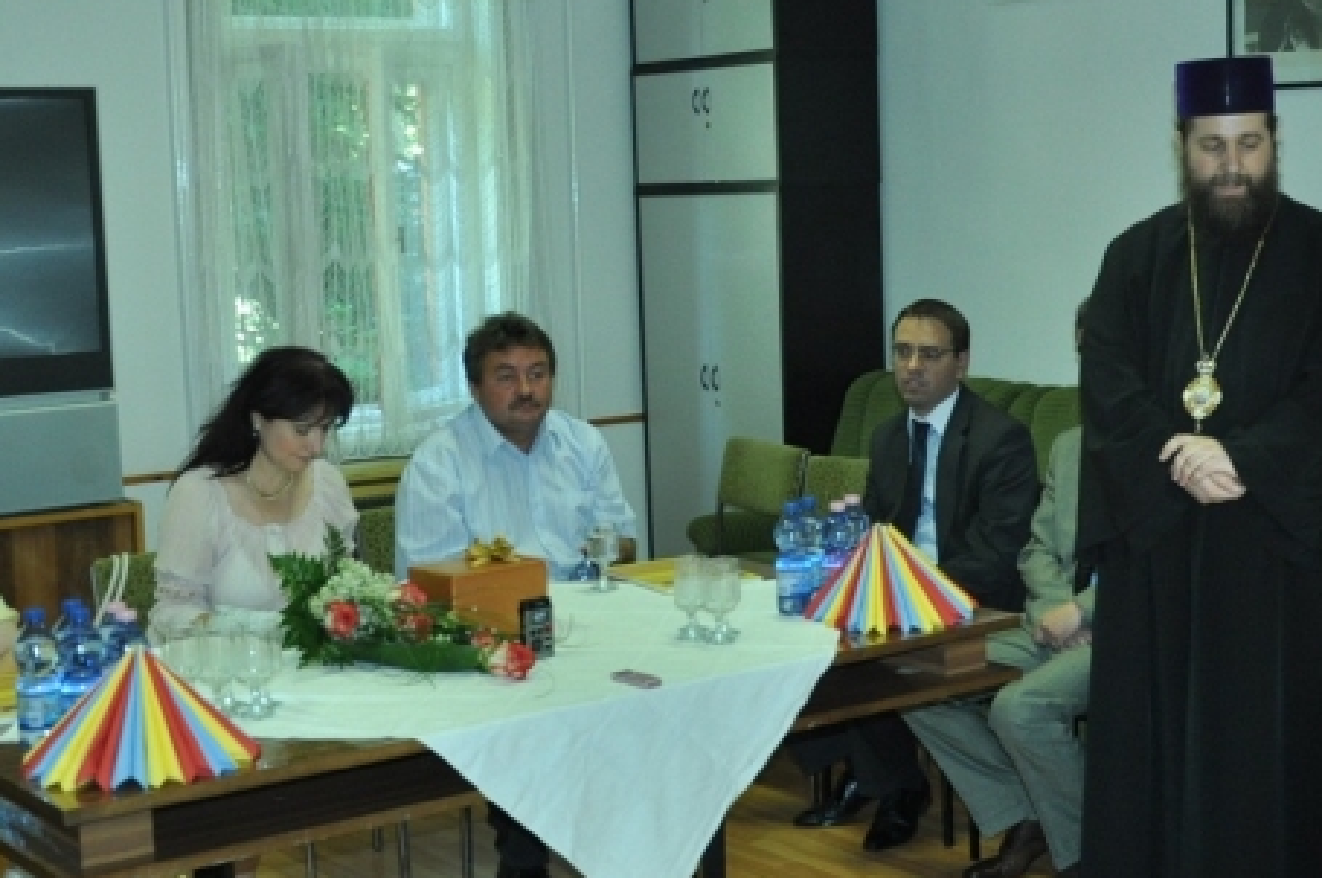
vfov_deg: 23.3
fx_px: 2127
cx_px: 779
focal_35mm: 58
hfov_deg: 34.4
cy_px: 339
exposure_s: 1/60
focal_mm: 22
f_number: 4
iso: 800
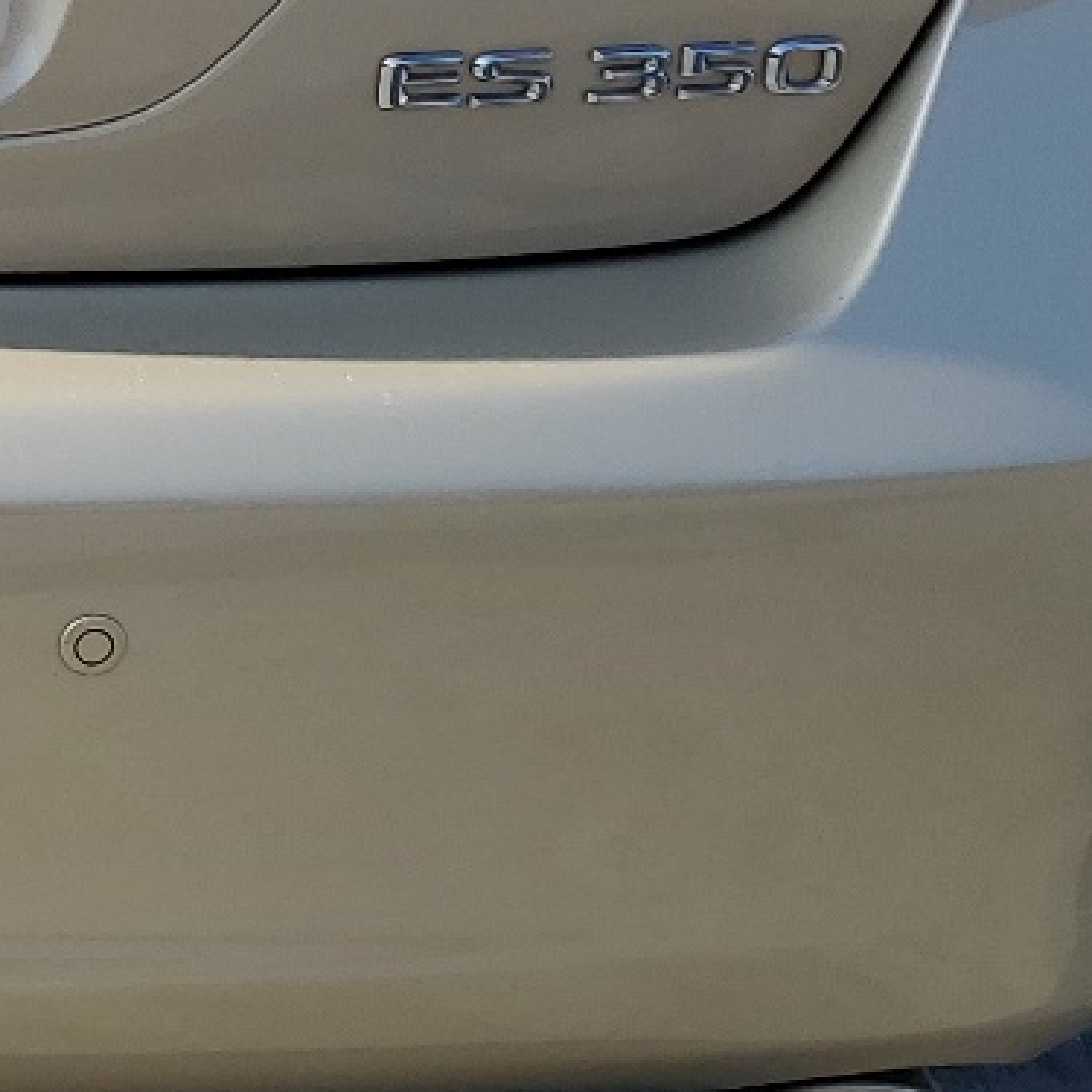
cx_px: -693
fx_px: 3498
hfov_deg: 15.8
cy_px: -6
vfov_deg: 17.3
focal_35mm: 98
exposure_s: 1/2500
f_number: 1.5
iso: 50
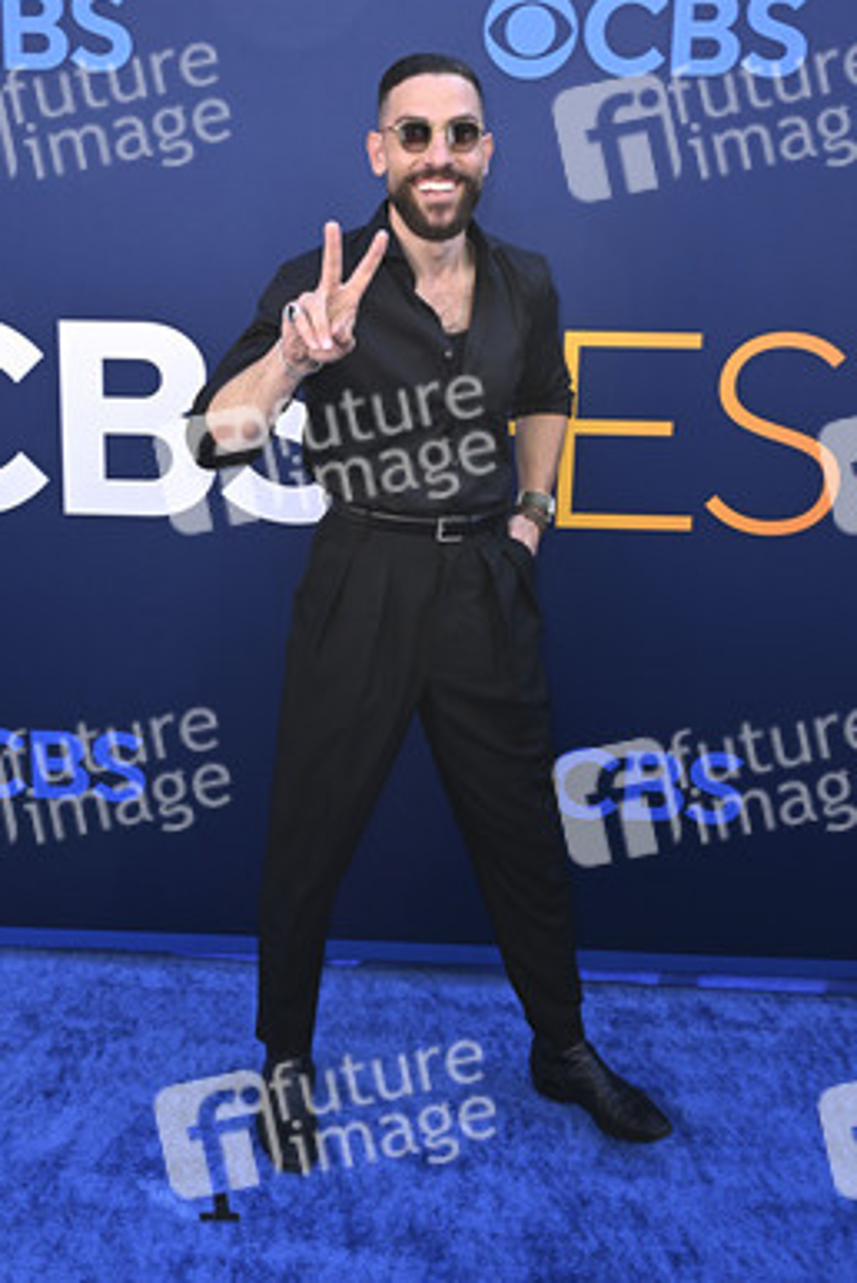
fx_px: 1069
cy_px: 622
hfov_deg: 43.7
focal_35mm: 30
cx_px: 422
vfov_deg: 61.9
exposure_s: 1/200
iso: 320
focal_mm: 29
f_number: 6.3
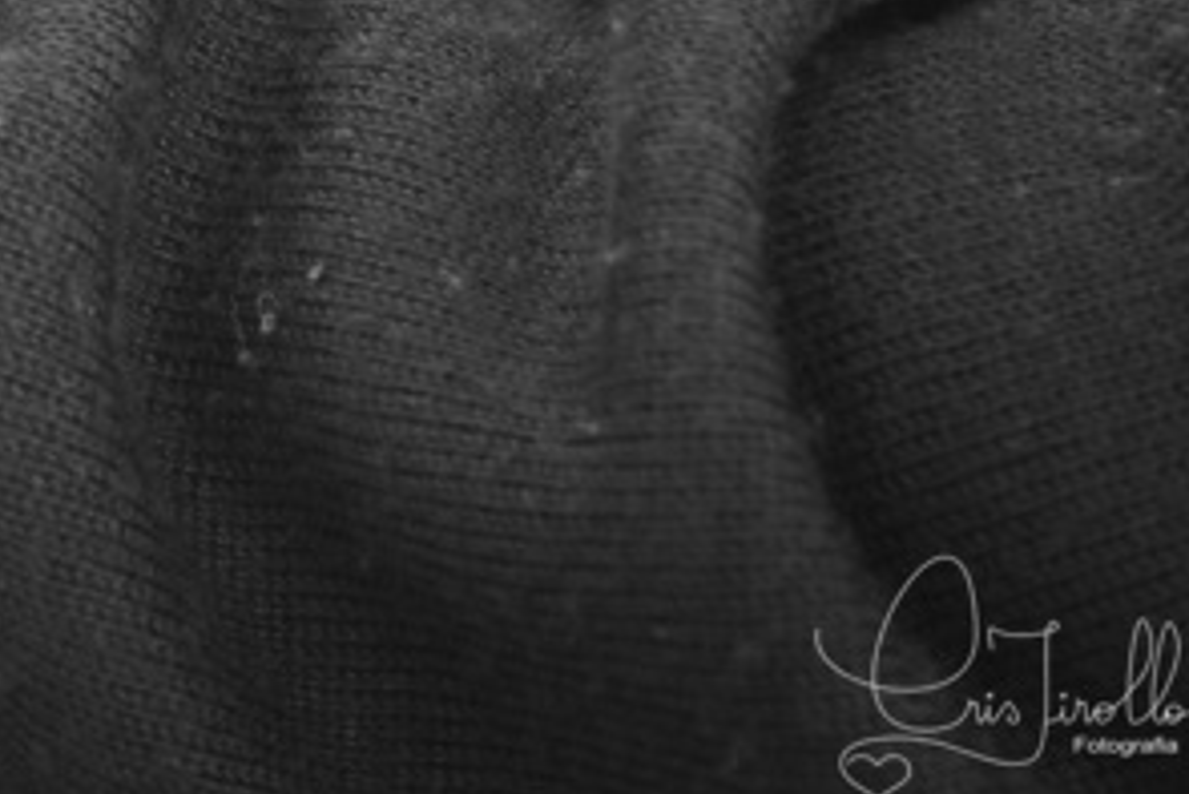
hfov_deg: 6.6
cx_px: -939
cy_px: -613
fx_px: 10078
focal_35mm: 305
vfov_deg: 4.5
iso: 100
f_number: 2.5
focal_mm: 50
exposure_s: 1/200
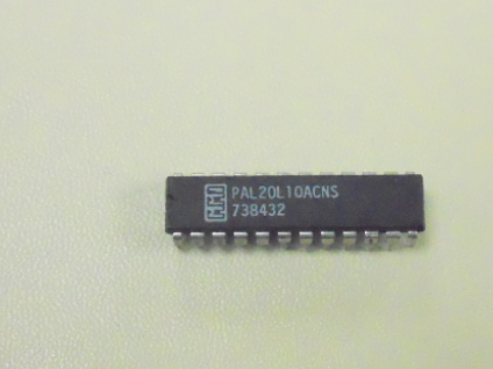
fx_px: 1396
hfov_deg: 20.0
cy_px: 216
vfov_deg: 15.1
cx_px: 274
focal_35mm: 98
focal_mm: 11.7
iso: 3200
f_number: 4.1
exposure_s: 1/400
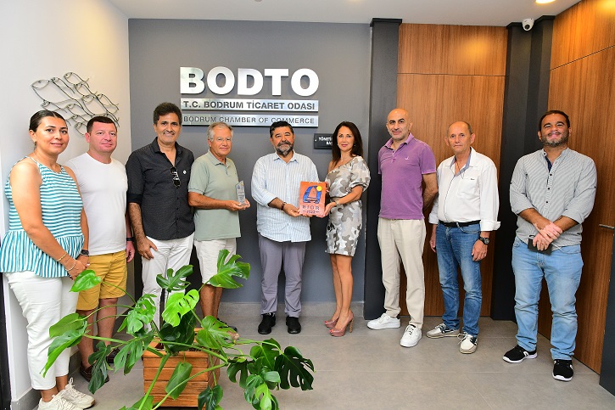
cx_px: 308
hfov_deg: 73.8
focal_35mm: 24
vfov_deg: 53.1
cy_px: 205
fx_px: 410
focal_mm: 16
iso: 1250
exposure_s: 1/125
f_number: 5
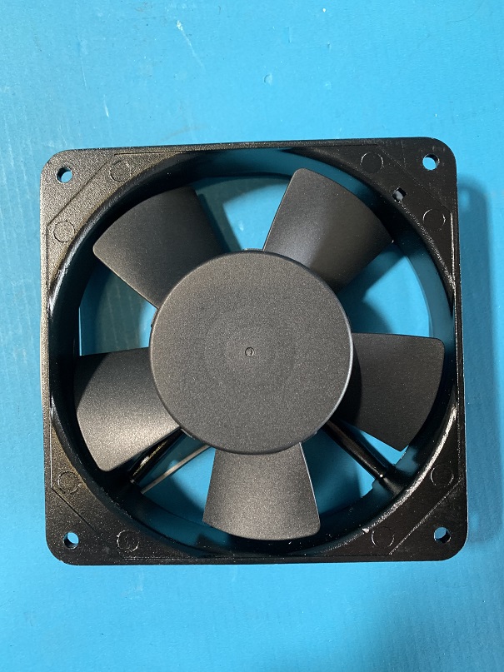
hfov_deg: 53.1
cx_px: 252
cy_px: 336
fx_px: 505
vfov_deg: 67.3
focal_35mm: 26
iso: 250
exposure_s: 1/60
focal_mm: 4.25
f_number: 1.8
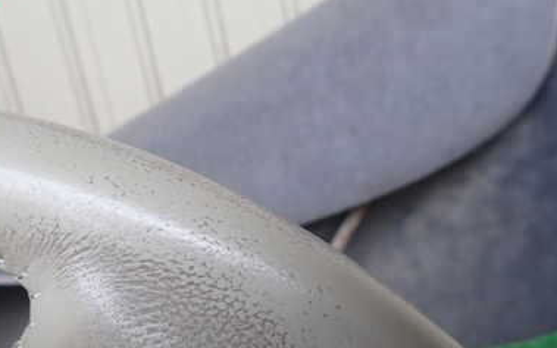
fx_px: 638
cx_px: 165
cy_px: 302
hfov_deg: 46.1
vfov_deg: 29.5
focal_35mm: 42
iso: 100
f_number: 2.8
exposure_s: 1/100
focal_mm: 4.5
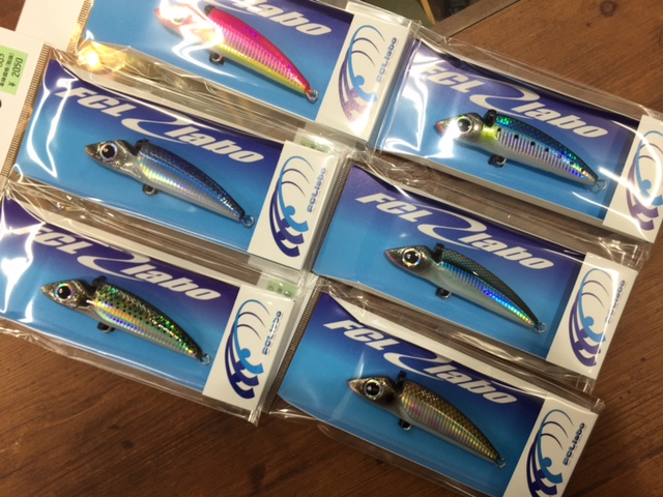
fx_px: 555
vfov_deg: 48.2
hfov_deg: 61.7
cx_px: 332
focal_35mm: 29
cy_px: 248
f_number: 2.2
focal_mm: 4.15
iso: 32
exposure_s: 1/60
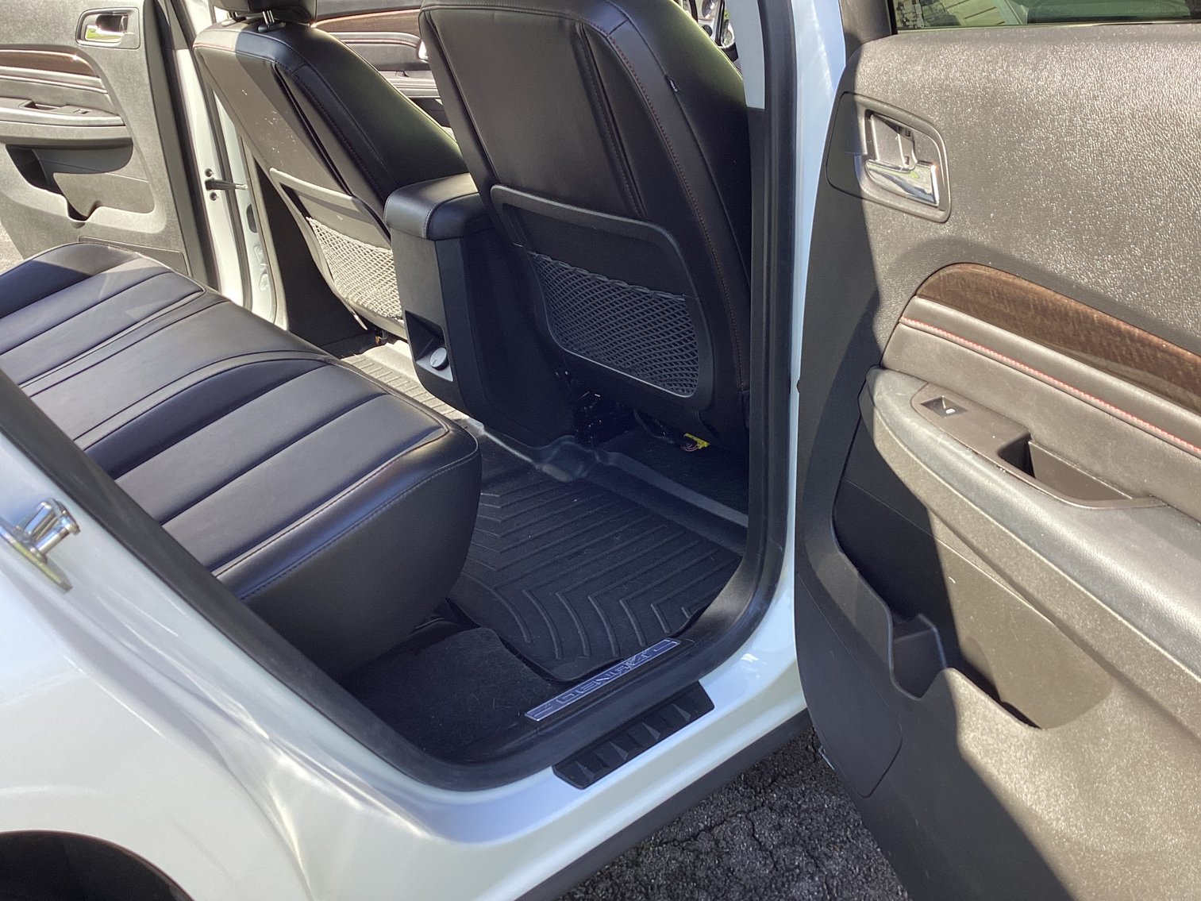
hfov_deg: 58.3
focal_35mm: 31
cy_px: 450
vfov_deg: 45.4
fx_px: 1076
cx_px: 600
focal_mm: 3.3
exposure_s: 1/100
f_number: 2.4
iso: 40
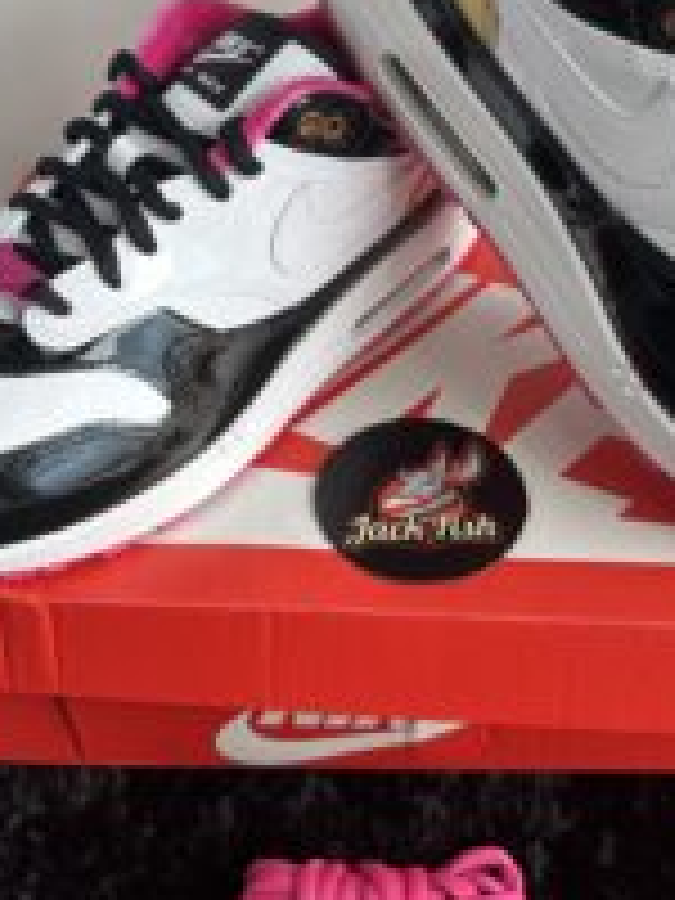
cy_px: 297
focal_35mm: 48
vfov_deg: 39.2
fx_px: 1248
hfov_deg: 30.2
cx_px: 400
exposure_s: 1/157
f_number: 1.78
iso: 64
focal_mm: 6.86
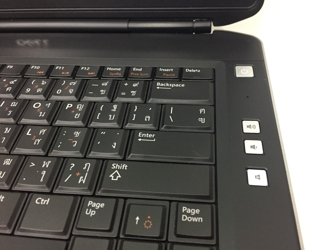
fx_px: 279
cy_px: 125
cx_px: 166
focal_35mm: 29
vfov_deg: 48.2
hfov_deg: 61.7
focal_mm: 4.15
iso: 250
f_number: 2.2
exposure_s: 1/25
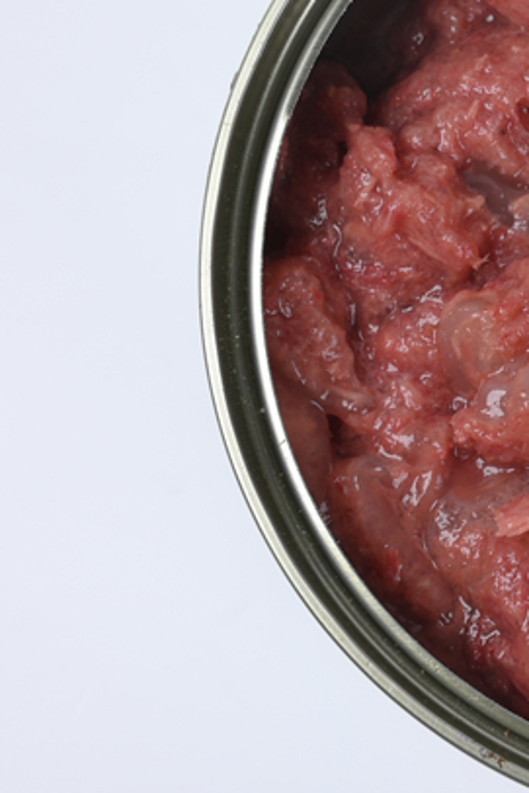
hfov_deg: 4.6
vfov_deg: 7.0
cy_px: 274
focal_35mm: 295
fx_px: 6496
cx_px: 759
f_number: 11
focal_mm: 120
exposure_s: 1/125
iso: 125
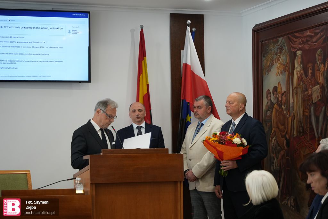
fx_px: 829
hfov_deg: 22.4
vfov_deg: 15.0
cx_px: 164
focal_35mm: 91
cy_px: 110
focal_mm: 91
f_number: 4.5
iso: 1600
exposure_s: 1/160
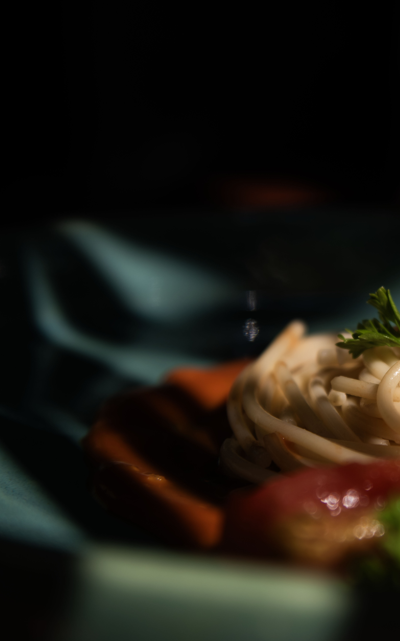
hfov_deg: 8.7
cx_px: 420
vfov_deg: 13.9
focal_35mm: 150
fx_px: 2616
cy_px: 320
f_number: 4.5
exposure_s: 1/1250
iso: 100
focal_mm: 98
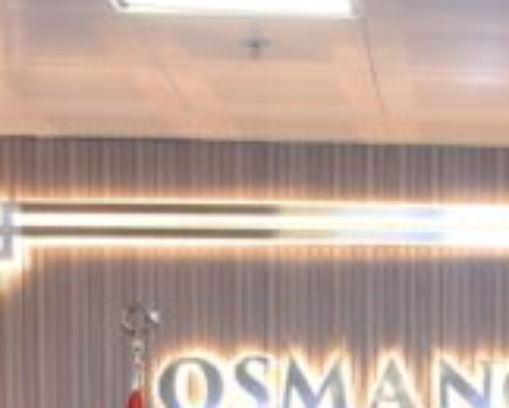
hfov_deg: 14.8
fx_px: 1810
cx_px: 782
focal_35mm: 120
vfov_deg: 12.0
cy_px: 700
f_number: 4
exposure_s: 1/60
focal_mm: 18
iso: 1000
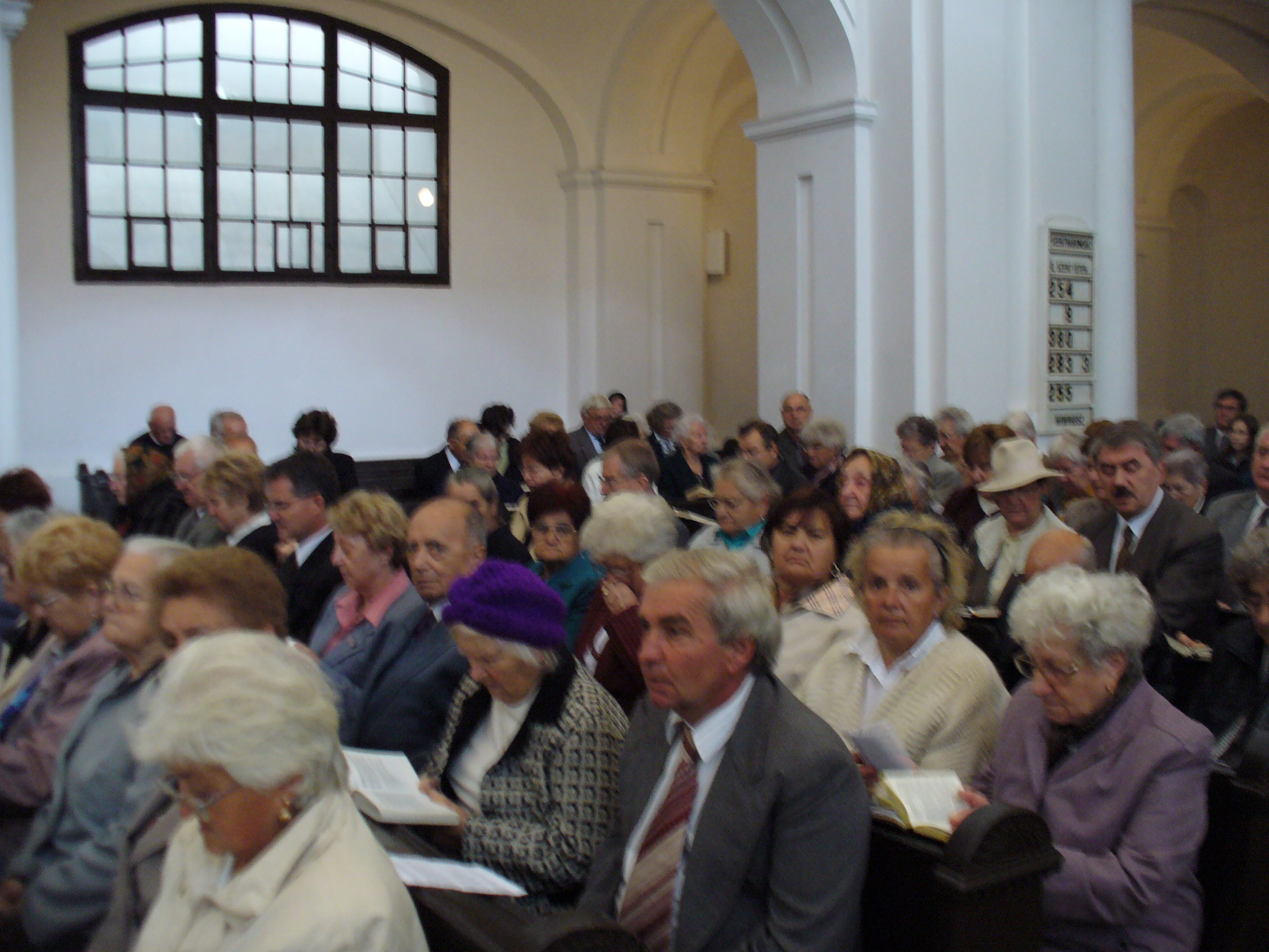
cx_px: 634
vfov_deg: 38.7
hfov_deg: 50.1
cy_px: 476
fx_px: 1356
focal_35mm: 37
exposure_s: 1/13
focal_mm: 6.1
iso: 200
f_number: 2.8
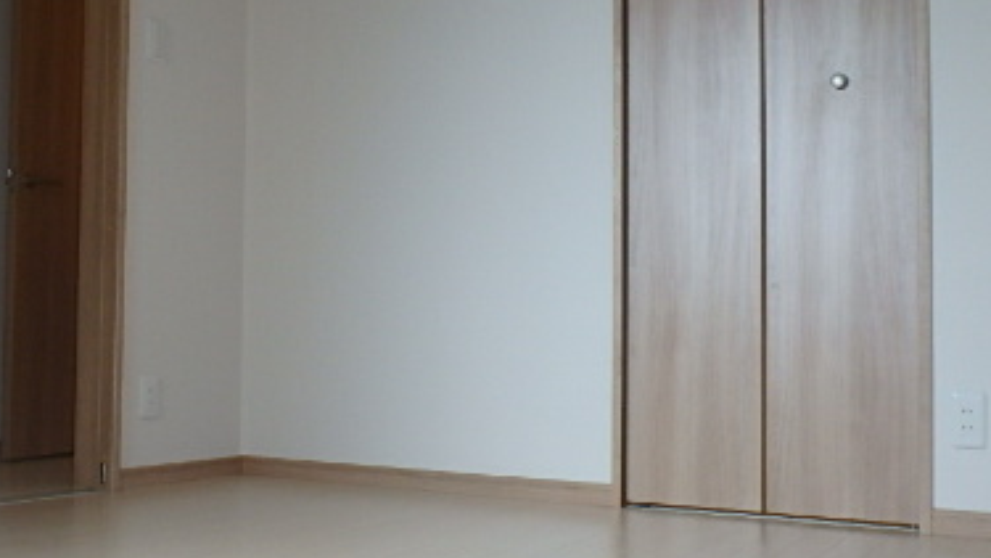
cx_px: 465
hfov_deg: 51.6
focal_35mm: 39
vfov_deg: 30.4
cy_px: 336
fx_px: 1025
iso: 250
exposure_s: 1/30
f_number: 3.5
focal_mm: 3.7
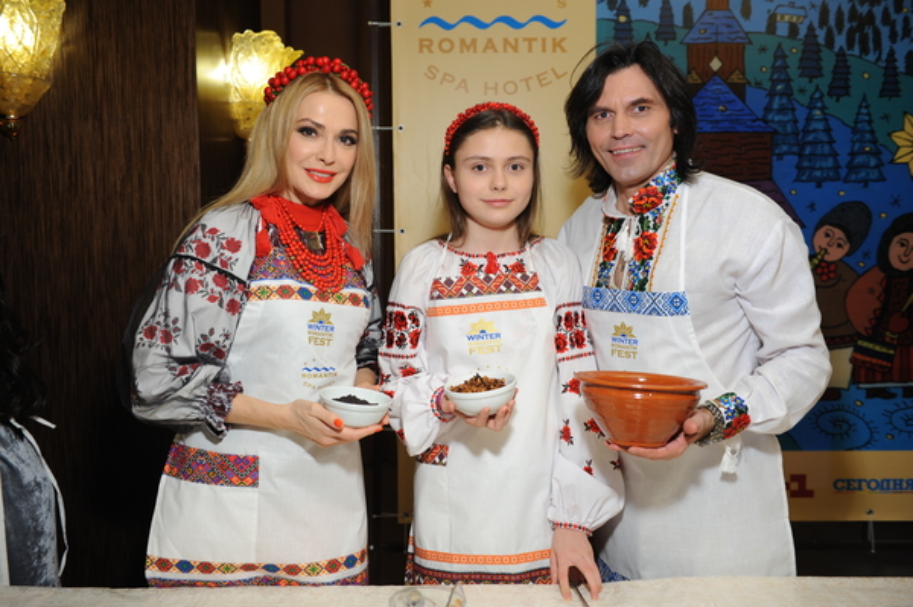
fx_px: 887
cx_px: 456
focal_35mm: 35
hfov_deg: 54.5
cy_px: 304
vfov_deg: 37.8
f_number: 3.5
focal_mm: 35
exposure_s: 1/200
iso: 1000
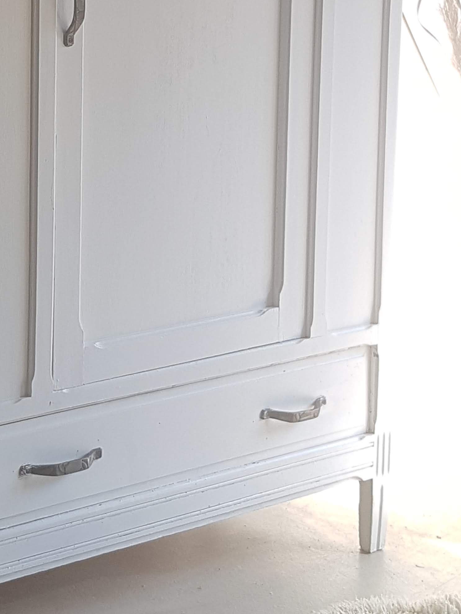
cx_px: 57
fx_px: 941
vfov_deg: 35.4
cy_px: 157
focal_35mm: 53
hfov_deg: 26.7
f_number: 1.7
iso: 50
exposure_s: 1/171
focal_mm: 4.2
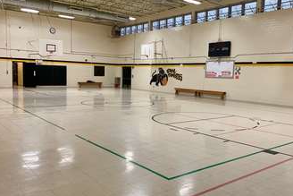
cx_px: 161
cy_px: 103
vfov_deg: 40.0
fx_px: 269
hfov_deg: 57.1
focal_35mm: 33
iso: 80
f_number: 1.8
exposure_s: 1/60
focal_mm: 4.25
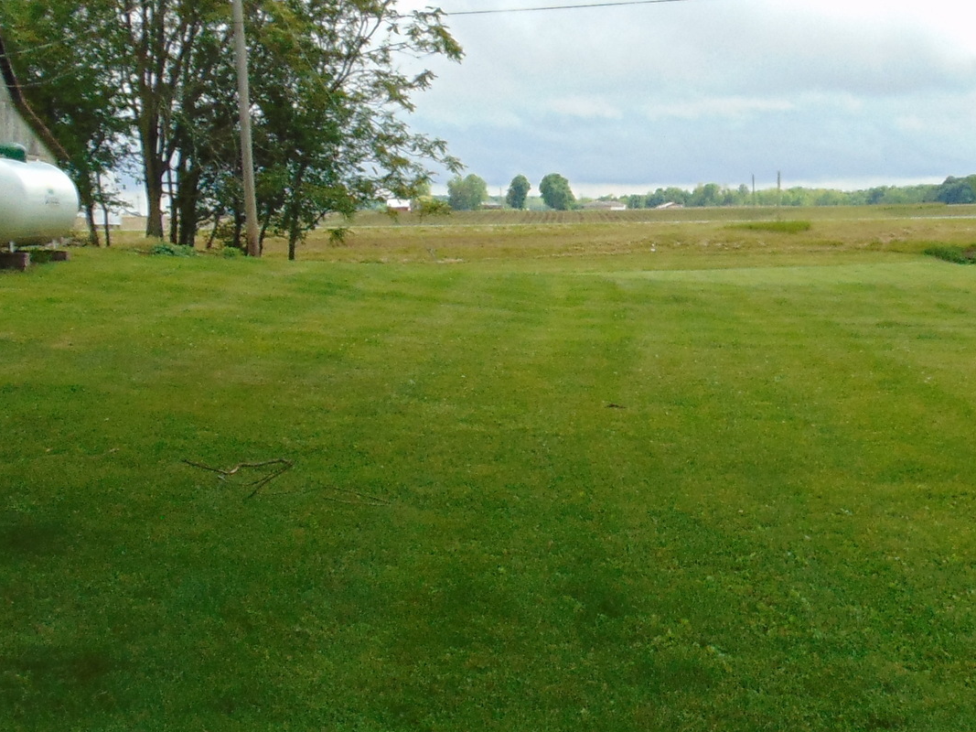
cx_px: 682
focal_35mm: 72
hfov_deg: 26.8
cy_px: 388
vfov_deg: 20.4
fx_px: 2030
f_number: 3
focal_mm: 4.5
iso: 80
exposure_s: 1/640
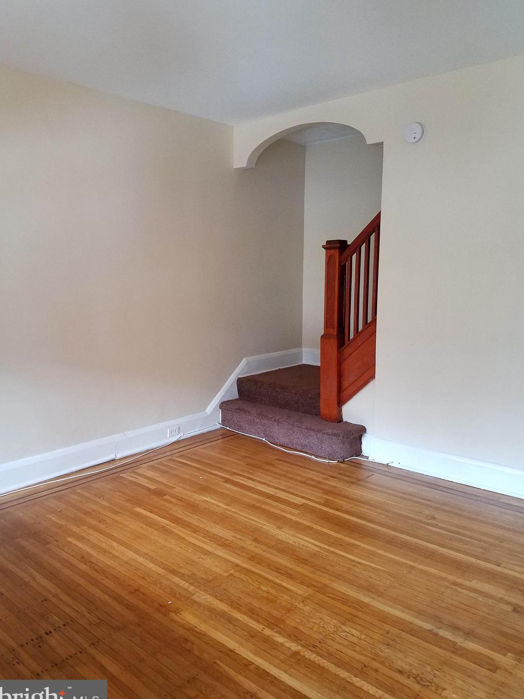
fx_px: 545
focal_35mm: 27
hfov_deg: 51.3
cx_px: 261
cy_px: 355
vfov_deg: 65.3
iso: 160
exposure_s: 1/24
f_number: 1.7
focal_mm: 4.2
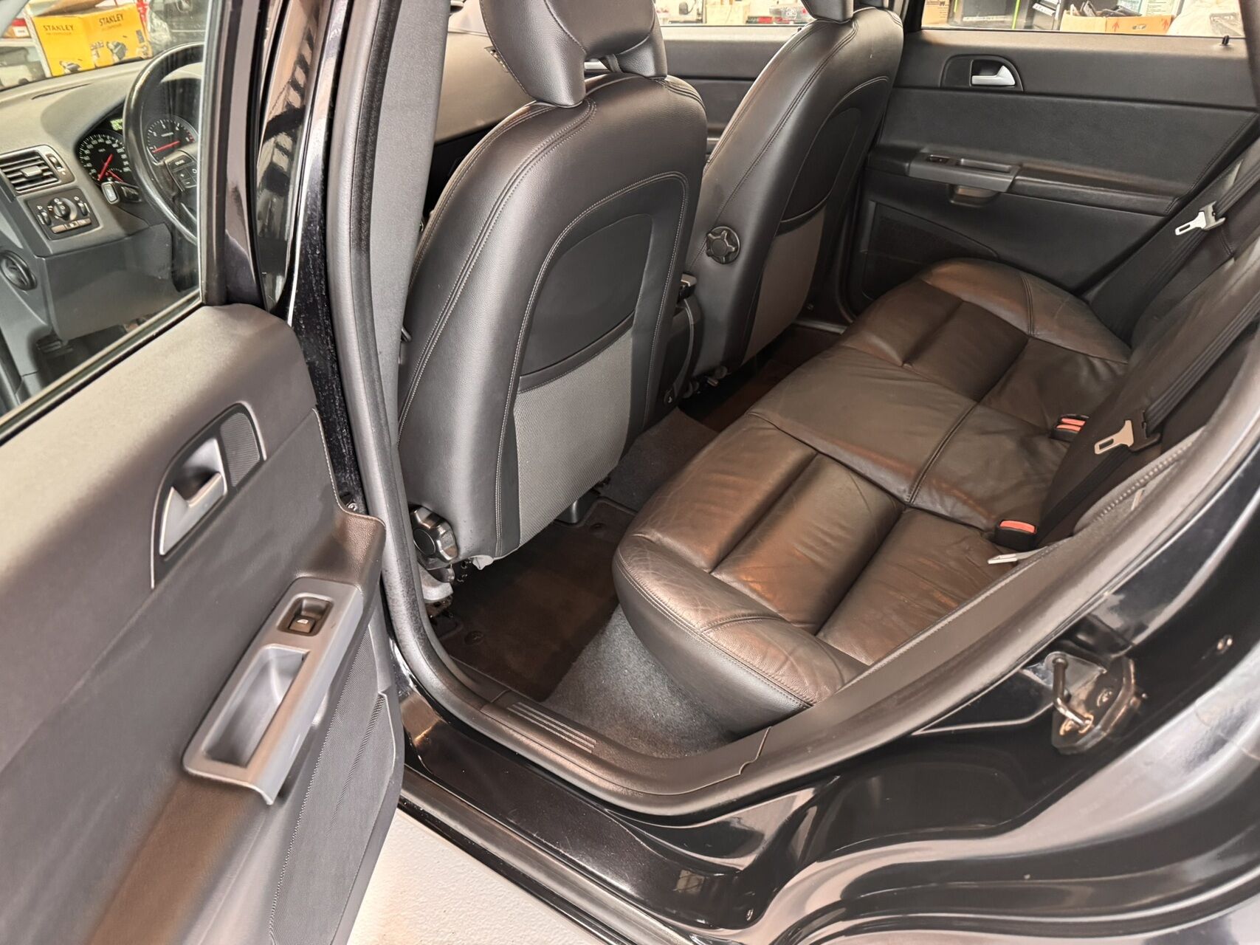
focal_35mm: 24
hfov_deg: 71.6
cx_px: 630
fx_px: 874
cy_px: 472
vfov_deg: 56.8
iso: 640
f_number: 1.78
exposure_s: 1/33
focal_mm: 6.76
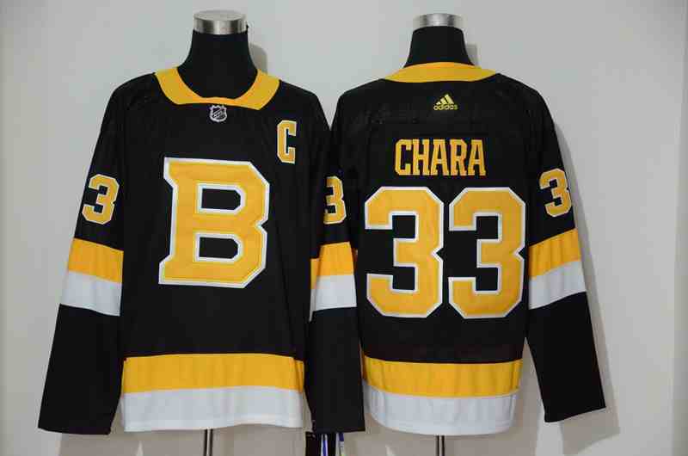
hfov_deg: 19.5
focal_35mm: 105
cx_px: 344
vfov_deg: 13.0
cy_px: 228
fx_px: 2003
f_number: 5
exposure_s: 1/15
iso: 4000
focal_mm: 70
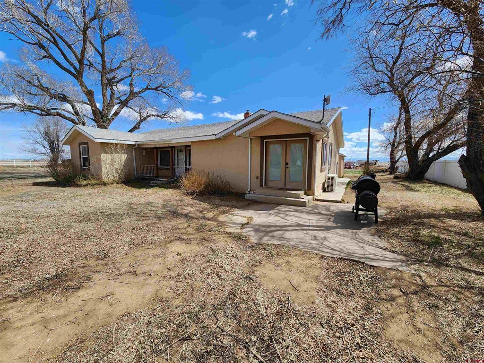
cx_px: 242
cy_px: 182
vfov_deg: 89.9
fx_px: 182
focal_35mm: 13
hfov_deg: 106.2
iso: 50
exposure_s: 1/1238
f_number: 2.2
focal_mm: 2.2
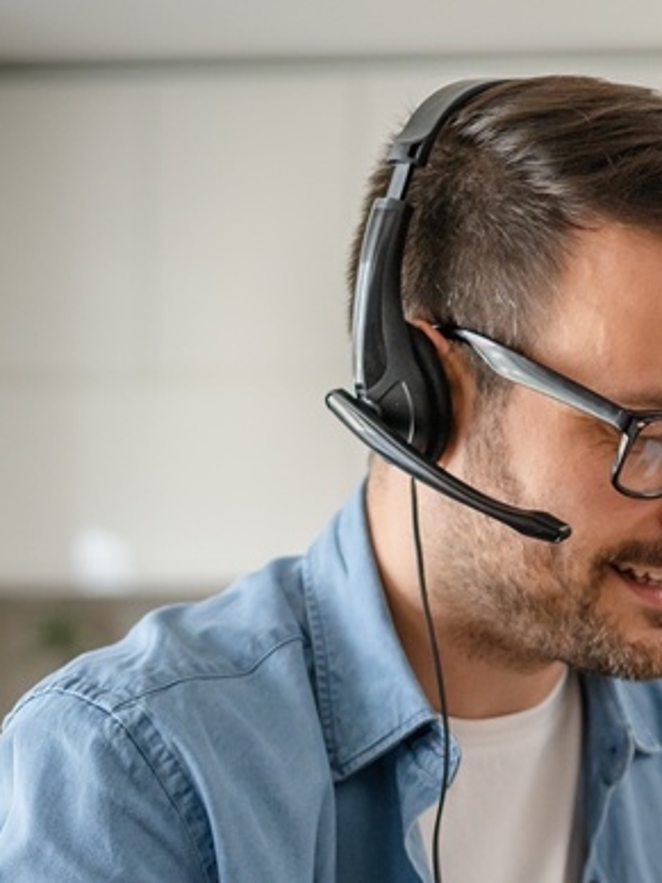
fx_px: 2652
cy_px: 801
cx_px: 853
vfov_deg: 18.6
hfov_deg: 13.7
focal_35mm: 104
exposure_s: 1/1250
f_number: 1.8
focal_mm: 35
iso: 800
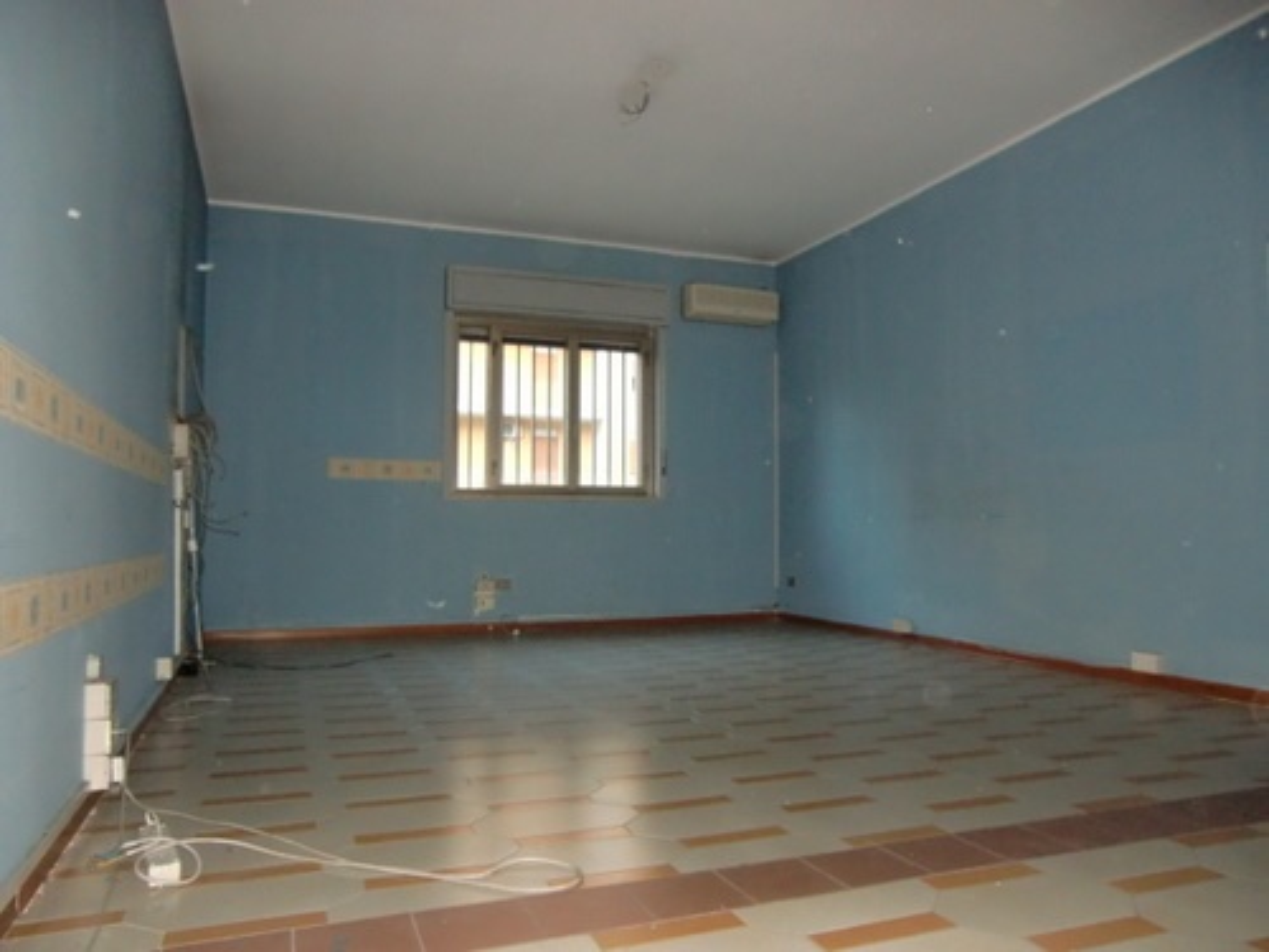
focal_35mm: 24
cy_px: 476
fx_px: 880
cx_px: 634
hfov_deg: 71.6
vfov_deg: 56.8
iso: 400
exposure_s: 1/40
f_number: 3.2
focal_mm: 4.3
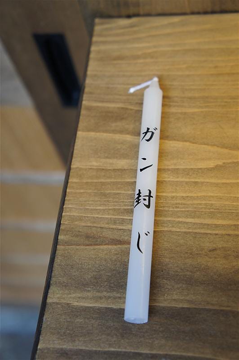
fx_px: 479
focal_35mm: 48
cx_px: 120
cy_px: 180
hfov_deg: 28.0
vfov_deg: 41.1
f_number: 4.5
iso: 400
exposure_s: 1/50
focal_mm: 32
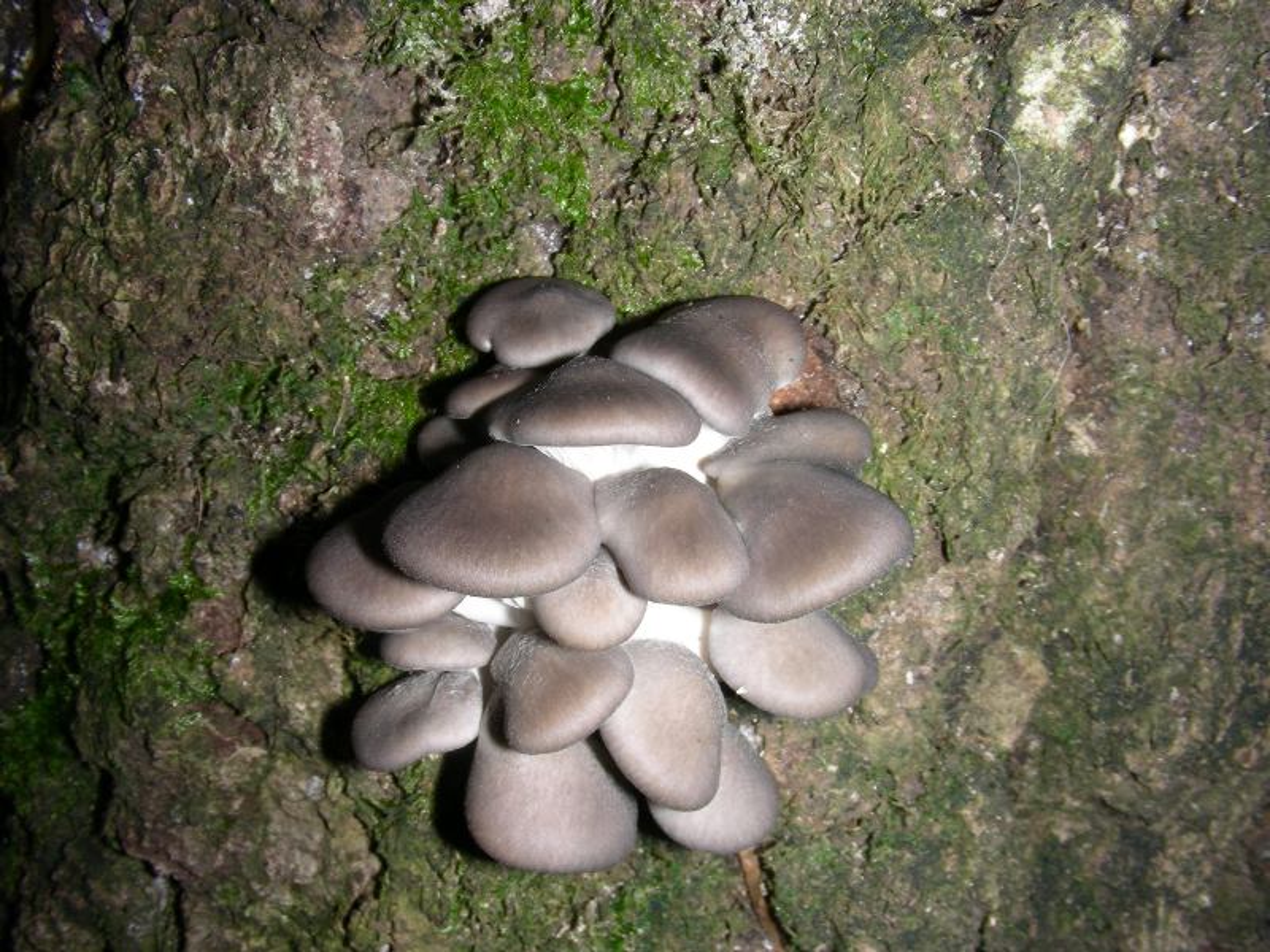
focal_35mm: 38
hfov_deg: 49.0
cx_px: 635
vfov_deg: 37.7
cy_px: 476
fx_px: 1394
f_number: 6.8
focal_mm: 6.3
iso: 50
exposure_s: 1/60.1
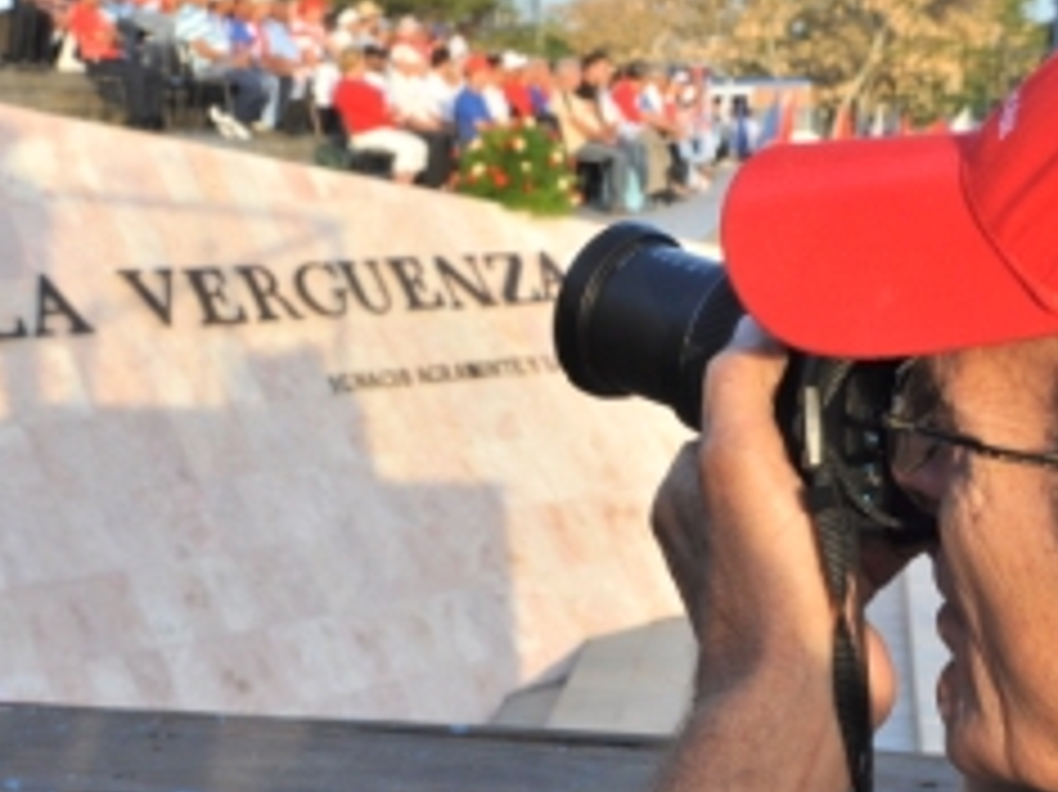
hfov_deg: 25.3
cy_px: 360
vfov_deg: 19.1
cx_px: 585
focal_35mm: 77
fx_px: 2352
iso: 640
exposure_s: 1/250
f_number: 11
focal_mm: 28
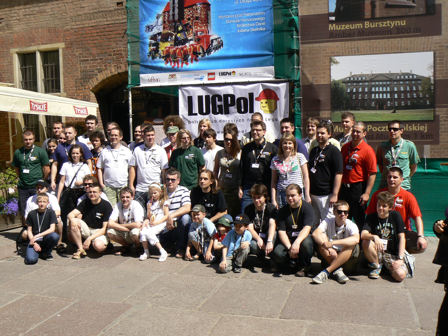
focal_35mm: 36
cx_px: 224
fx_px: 466
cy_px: 168
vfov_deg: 39.7
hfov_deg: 51.4
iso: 80
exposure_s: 1/400
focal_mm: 6
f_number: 6.3
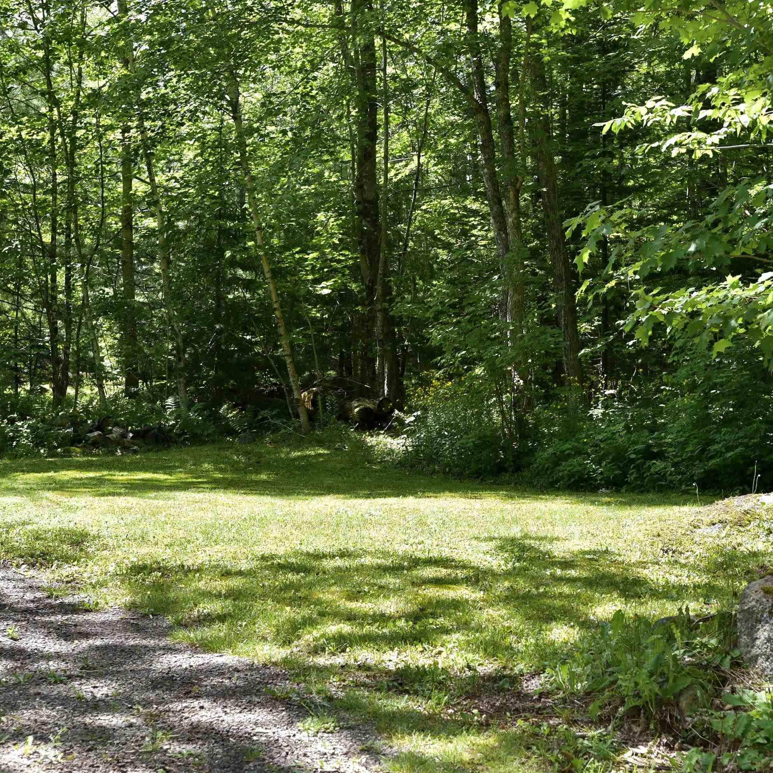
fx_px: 1709
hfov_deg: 25.5
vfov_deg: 25.5
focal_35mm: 68
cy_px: 386
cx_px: 452
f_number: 4.5
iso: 100
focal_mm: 35
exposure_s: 1/200
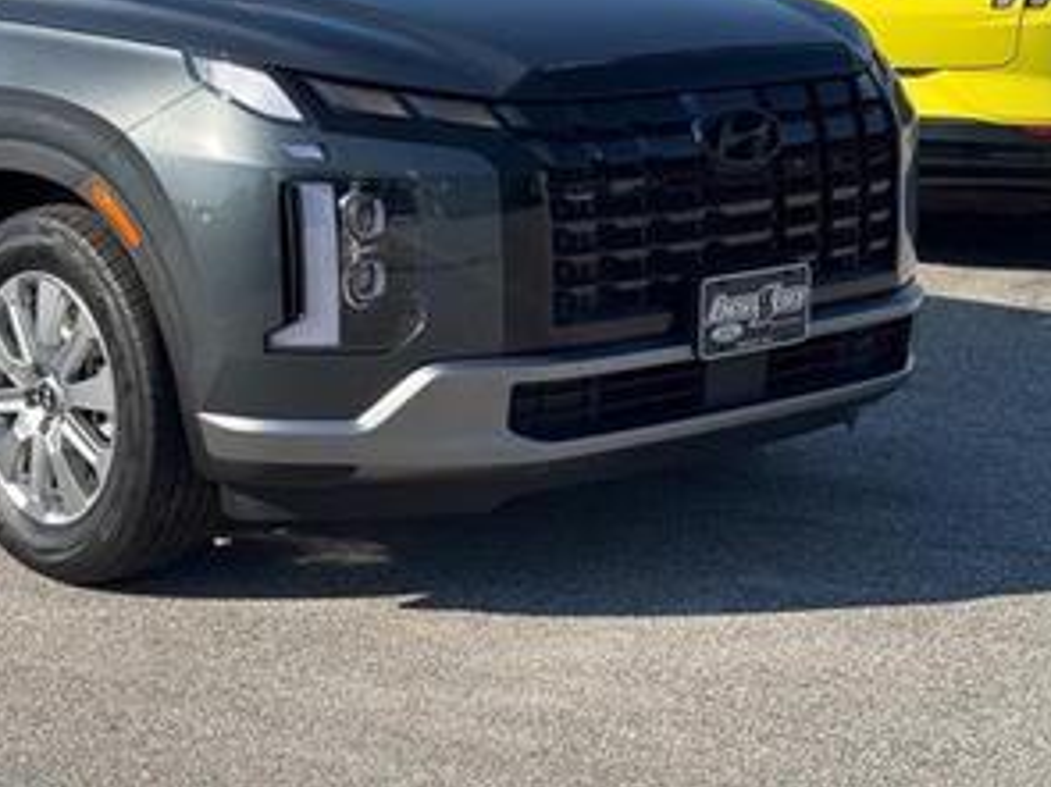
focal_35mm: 82
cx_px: 192
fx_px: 2489
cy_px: 132
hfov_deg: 23.5
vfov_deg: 17.8
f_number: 1.78
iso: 64
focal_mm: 6.76
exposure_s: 1/3425
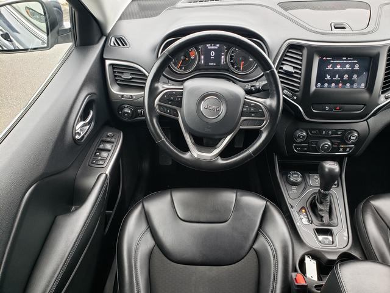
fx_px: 293
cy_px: 146
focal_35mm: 26
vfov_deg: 53.1
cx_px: 195
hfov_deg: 67.3
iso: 160
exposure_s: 1/60
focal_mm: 4.3
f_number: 2.4
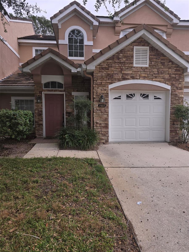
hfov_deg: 58.9
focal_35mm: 23
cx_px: 94
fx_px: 167
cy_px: 126
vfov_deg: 73.9
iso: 12
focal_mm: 6.3
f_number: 1.7
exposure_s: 1/512
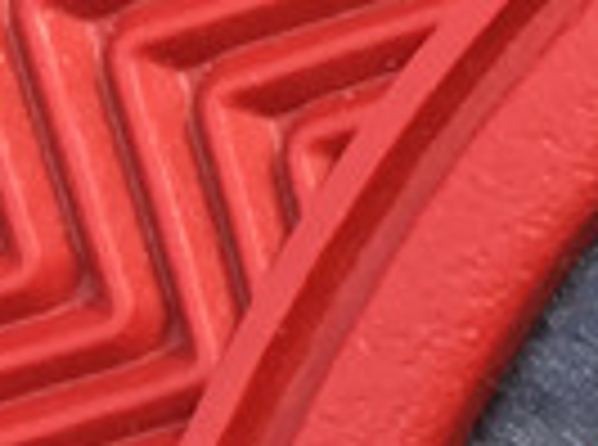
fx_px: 3222
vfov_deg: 7.9
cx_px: 1659
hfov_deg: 9.0
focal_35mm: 187
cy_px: 451
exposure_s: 1/176
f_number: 2.4
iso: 25
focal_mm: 3.3
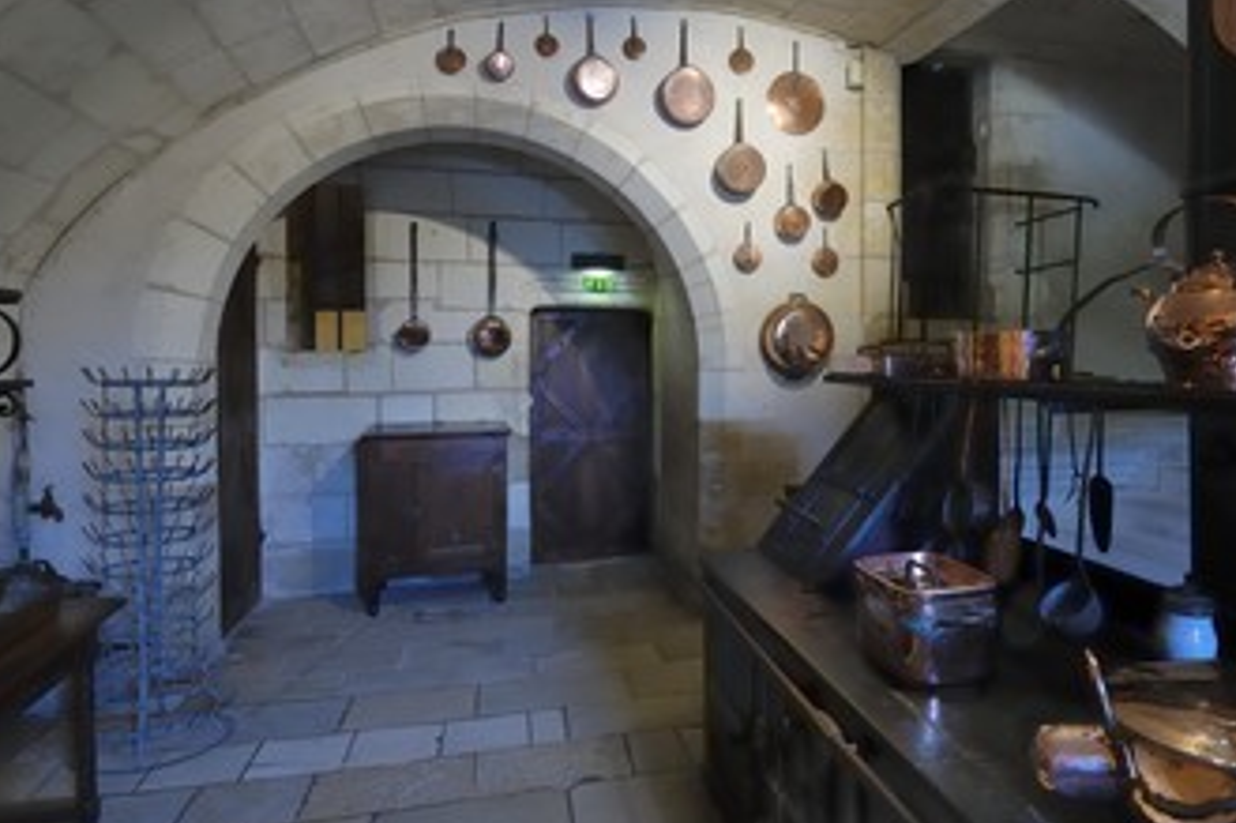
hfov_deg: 74.8
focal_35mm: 23
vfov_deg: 54.9
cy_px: 357
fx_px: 789
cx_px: 772
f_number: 8
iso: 100
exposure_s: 1.1
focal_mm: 12
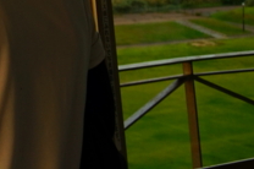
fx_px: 923
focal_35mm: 131
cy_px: -107
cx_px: -230
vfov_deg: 10.0
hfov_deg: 13.7
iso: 100
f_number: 5.6
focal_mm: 23
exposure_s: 1/80
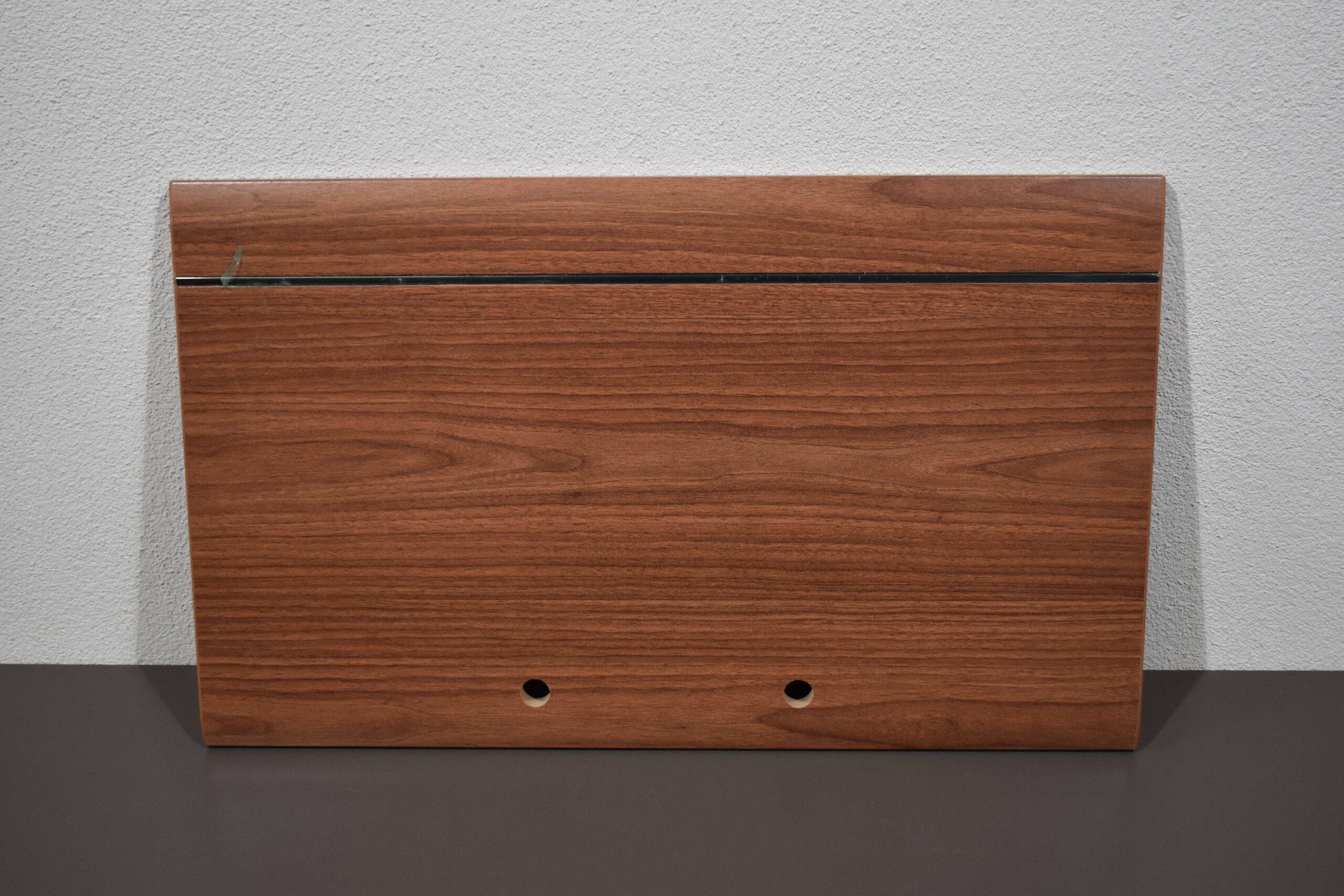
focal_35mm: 46
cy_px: 448
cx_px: 672
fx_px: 1736
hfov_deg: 42.3
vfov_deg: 28.9
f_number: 4.2
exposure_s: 1/200
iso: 800
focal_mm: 31
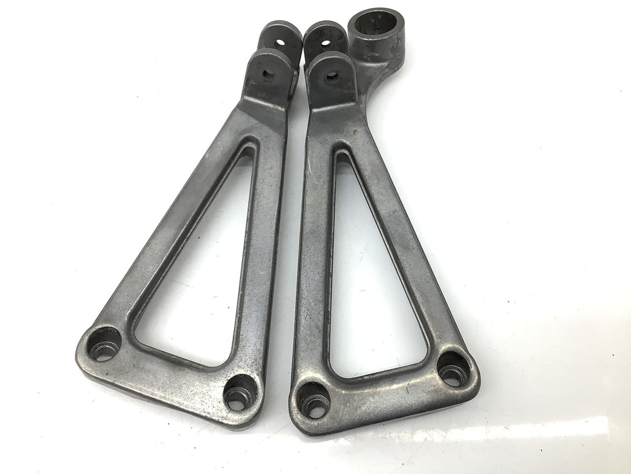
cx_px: 316
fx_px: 565
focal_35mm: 31
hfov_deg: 58.4
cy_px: 237
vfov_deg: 45.4
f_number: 2.4
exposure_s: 1/120
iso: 64
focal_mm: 3.3
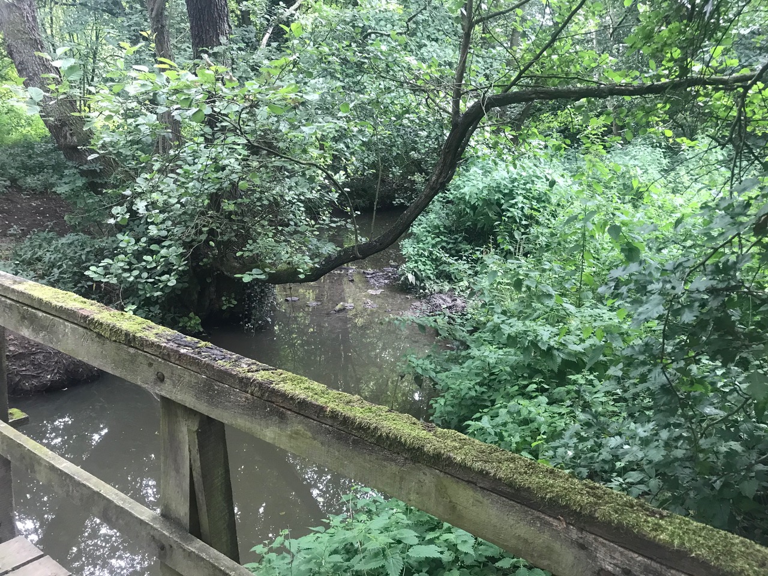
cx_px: 384
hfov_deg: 63.4
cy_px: 288
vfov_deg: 49.7
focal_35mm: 28
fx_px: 621
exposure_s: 1/17
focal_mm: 3.99
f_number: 1.8
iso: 40
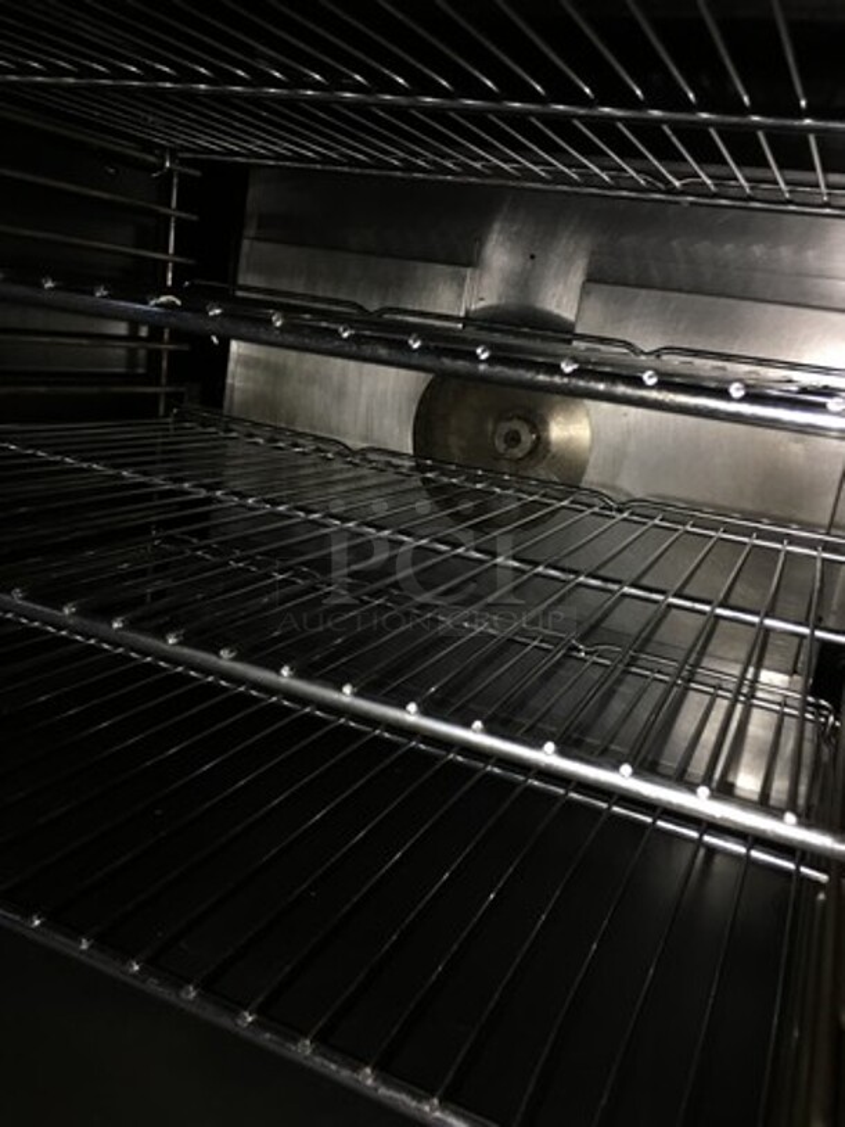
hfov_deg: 48.2
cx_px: 422
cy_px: 564
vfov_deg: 61.7
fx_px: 944
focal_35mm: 29
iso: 64
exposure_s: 1/16
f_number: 2.2
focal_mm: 4.15
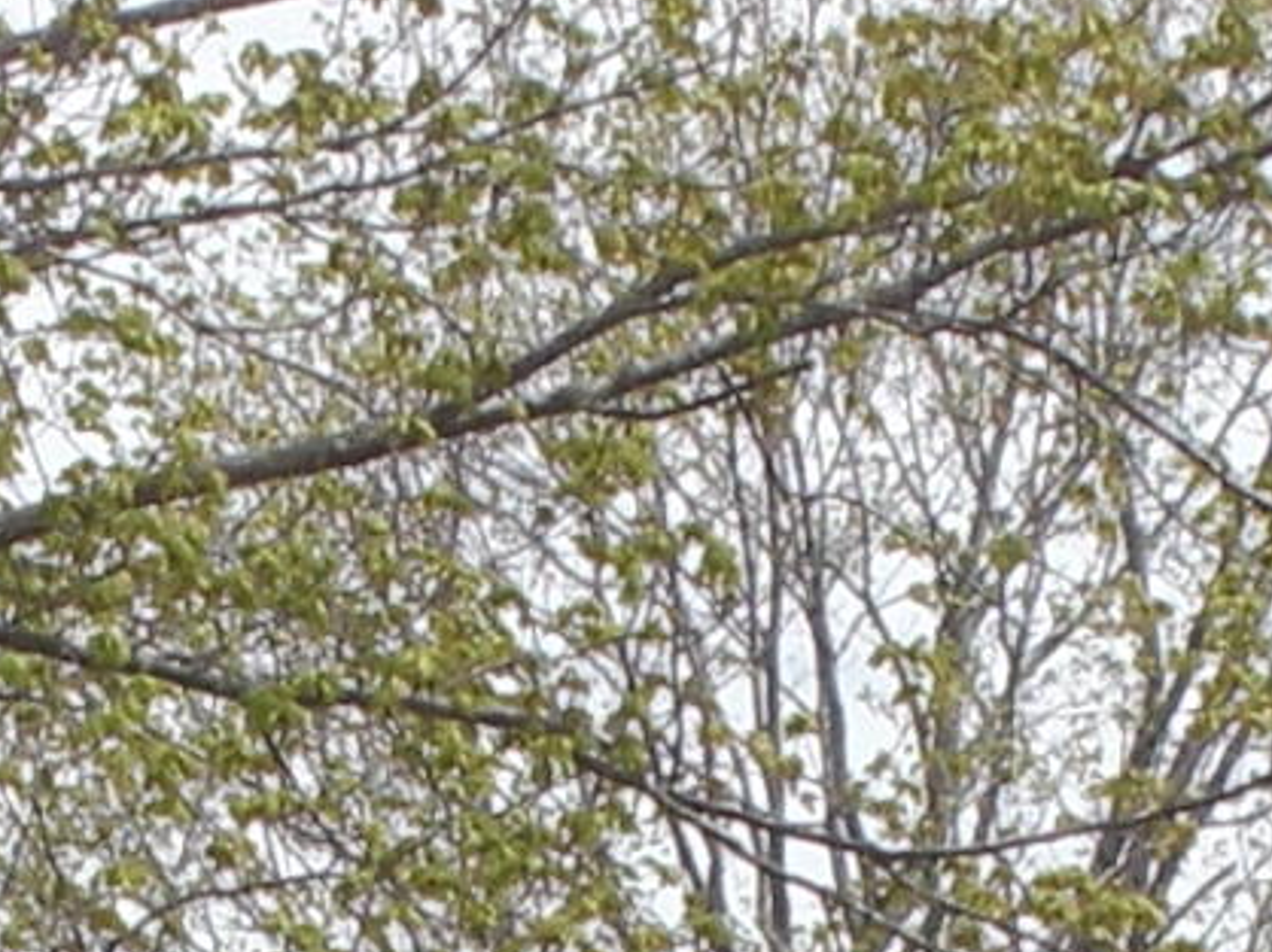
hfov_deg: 7.3
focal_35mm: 273
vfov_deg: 5.1
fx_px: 10026
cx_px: 460
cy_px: 2886
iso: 64
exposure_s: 1/400
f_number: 5.6
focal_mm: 6.3
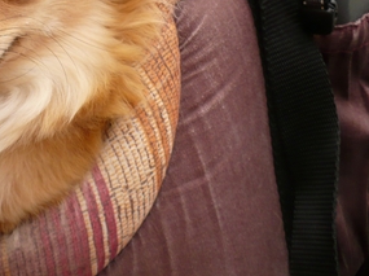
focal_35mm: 78
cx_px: 23
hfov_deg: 24.2
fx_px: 830
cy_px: 13
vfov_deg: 18.5
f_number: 2.8
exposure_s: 1/200
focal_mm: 6.1
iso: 100
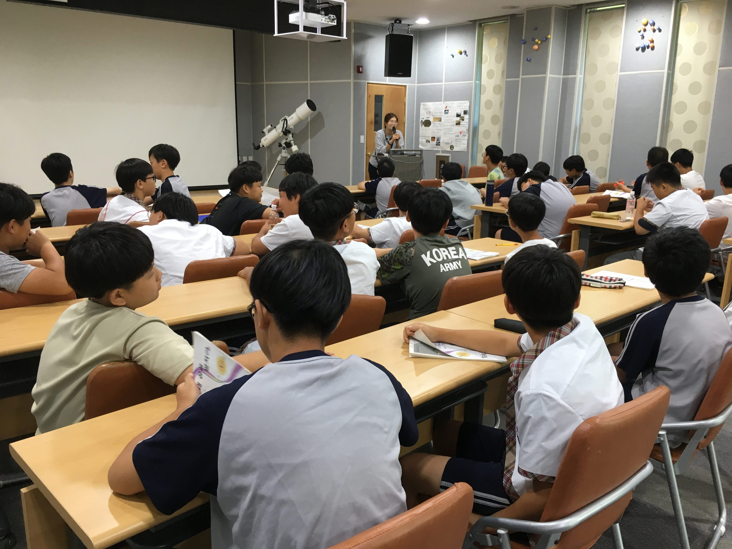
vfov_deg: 48.2
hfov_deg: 61.7
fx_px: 613
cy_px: 274
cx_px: 366
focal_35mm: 29
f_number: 2.2
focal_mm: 4.15
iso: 64
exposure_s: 1/30
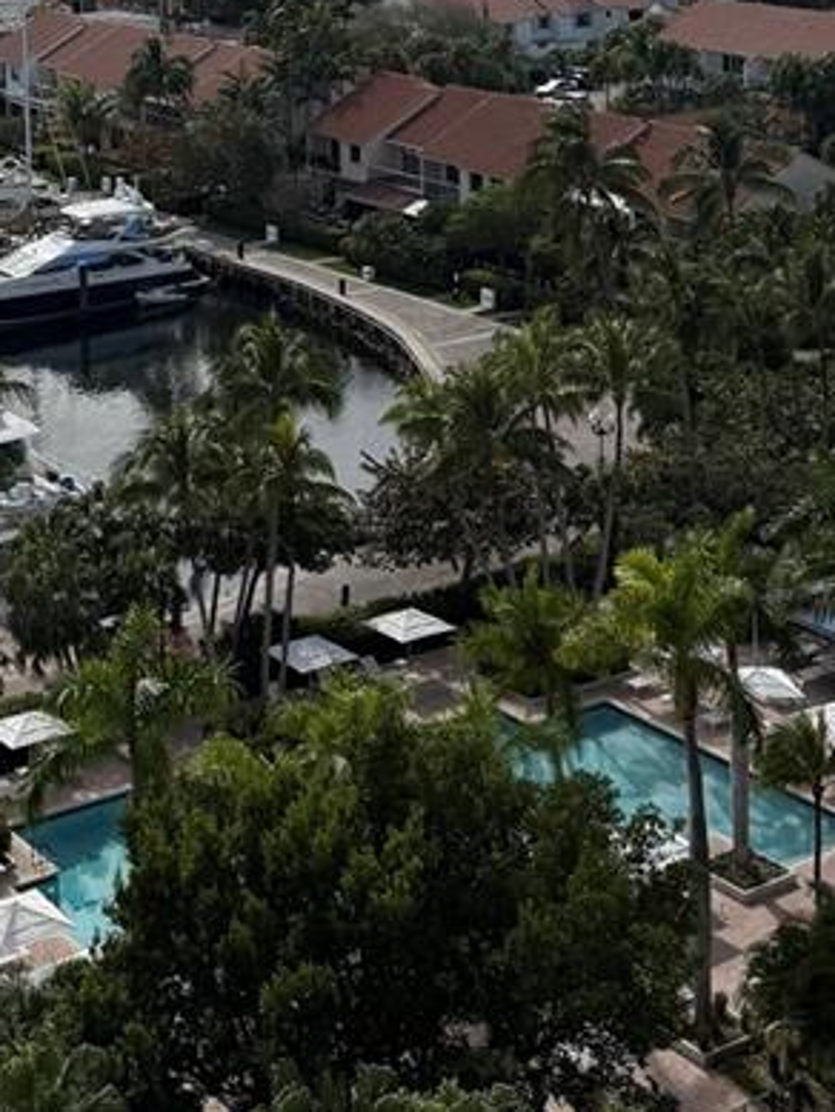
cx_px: 132
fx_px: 2379
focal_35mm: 74
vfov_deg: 24.6
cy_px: -109
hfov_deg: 19.6
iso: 50
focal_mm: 6.76
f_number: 1.78
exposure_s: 1/14286
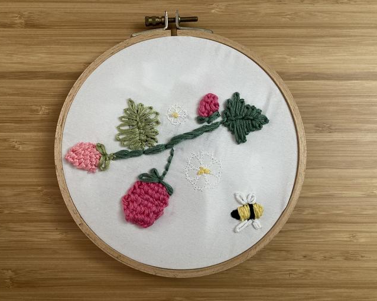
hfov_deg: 58.8
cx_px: 180
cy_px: 154
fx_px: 335
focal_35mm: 30
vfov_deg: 48.5
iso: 320
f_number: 1.8
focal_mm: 3.99
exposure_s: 1/60
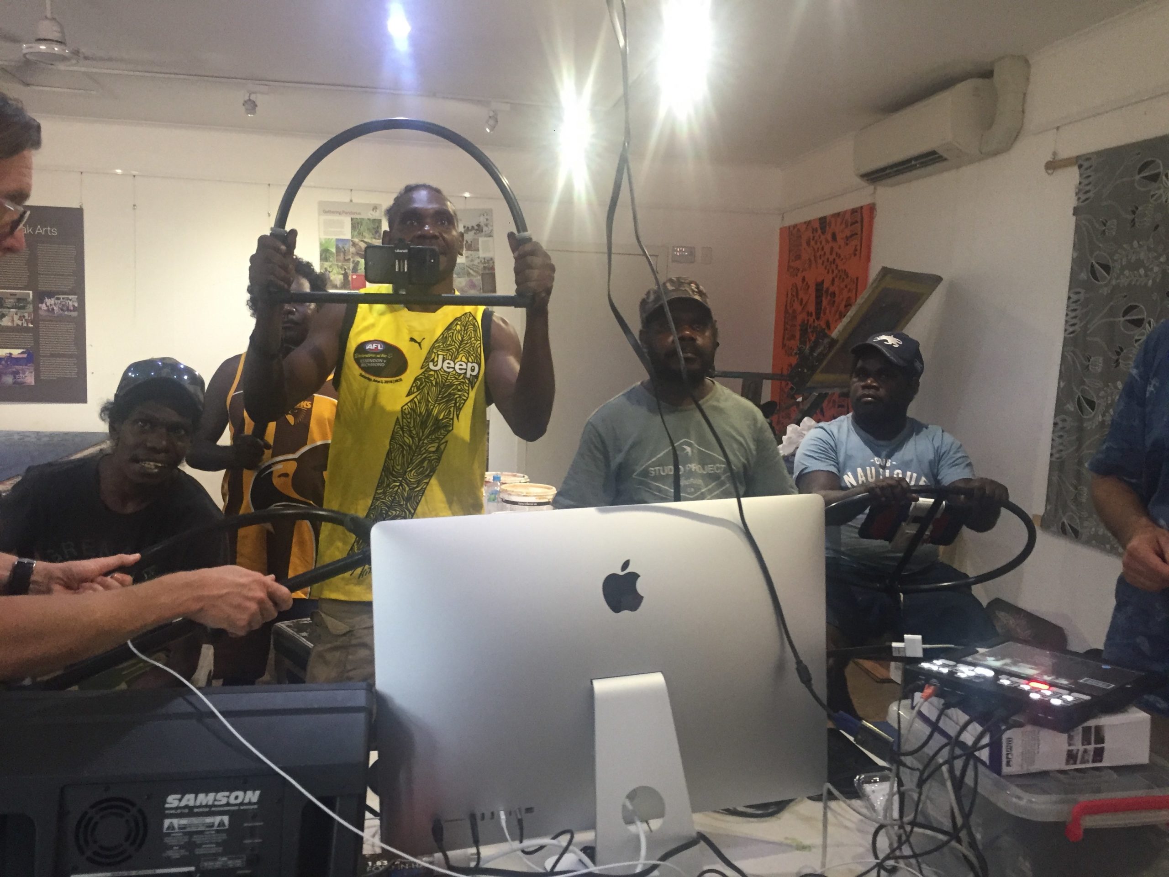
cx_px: 584
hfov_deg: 61.7
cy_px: 438
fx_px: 979
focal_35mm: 29
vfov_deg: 48.2
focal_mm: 4.15
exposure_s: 1/33
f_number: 2.2
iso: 200
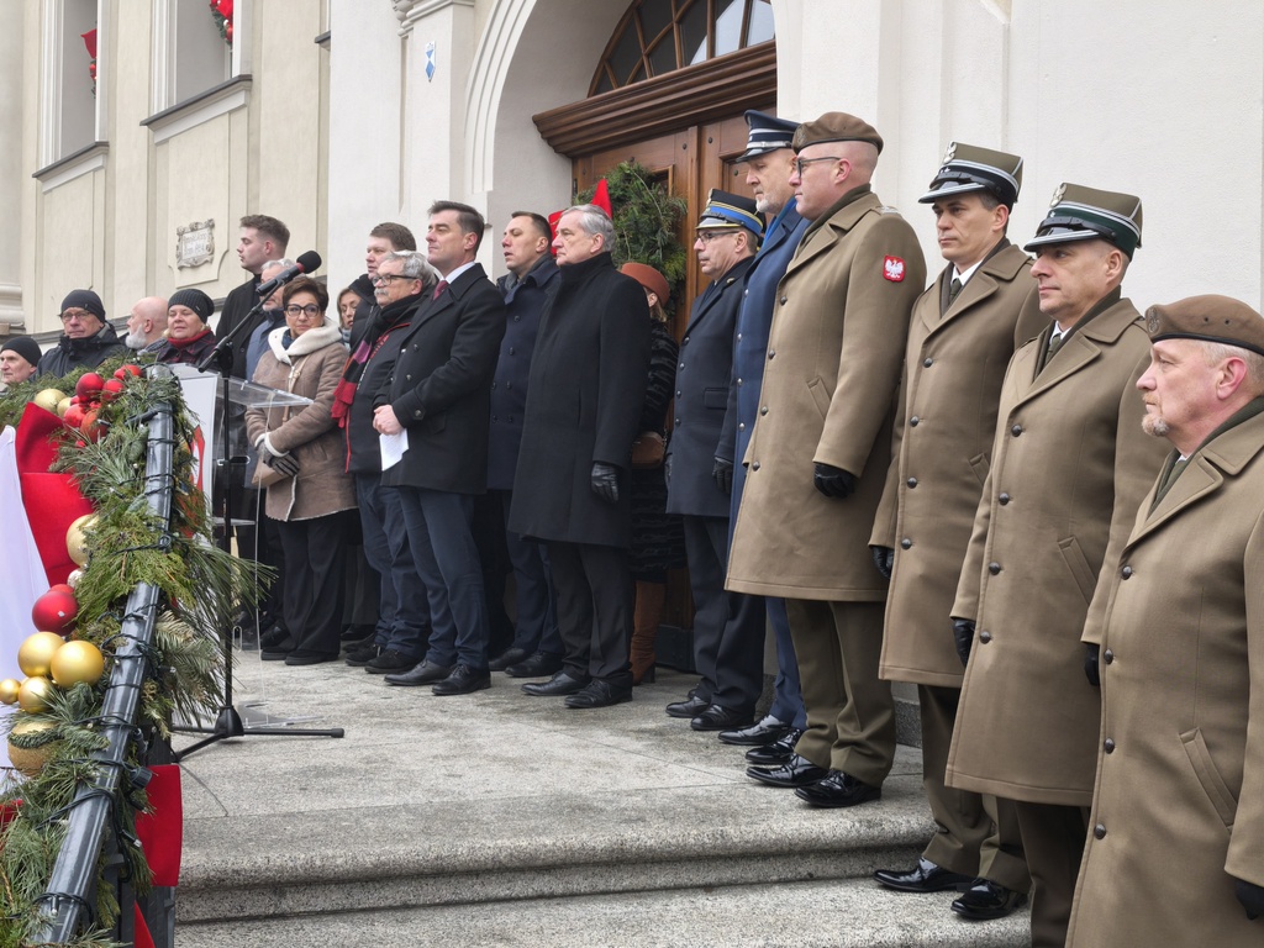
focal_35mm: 46
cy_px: 474
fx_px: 1680
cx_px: 632
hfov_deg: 41.2
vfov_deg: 31.5
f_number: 1.6
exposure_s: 1/100
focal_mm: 6.57
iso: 64
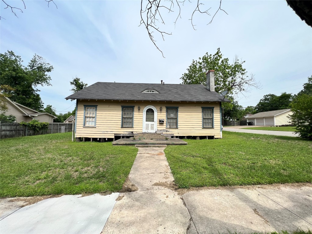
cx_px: 156
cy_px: 117
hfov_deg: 106.2
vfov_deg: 89.9
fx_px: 117
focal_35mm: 13
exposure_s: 1/2096
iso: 32
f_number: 1.8
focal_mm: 1.57
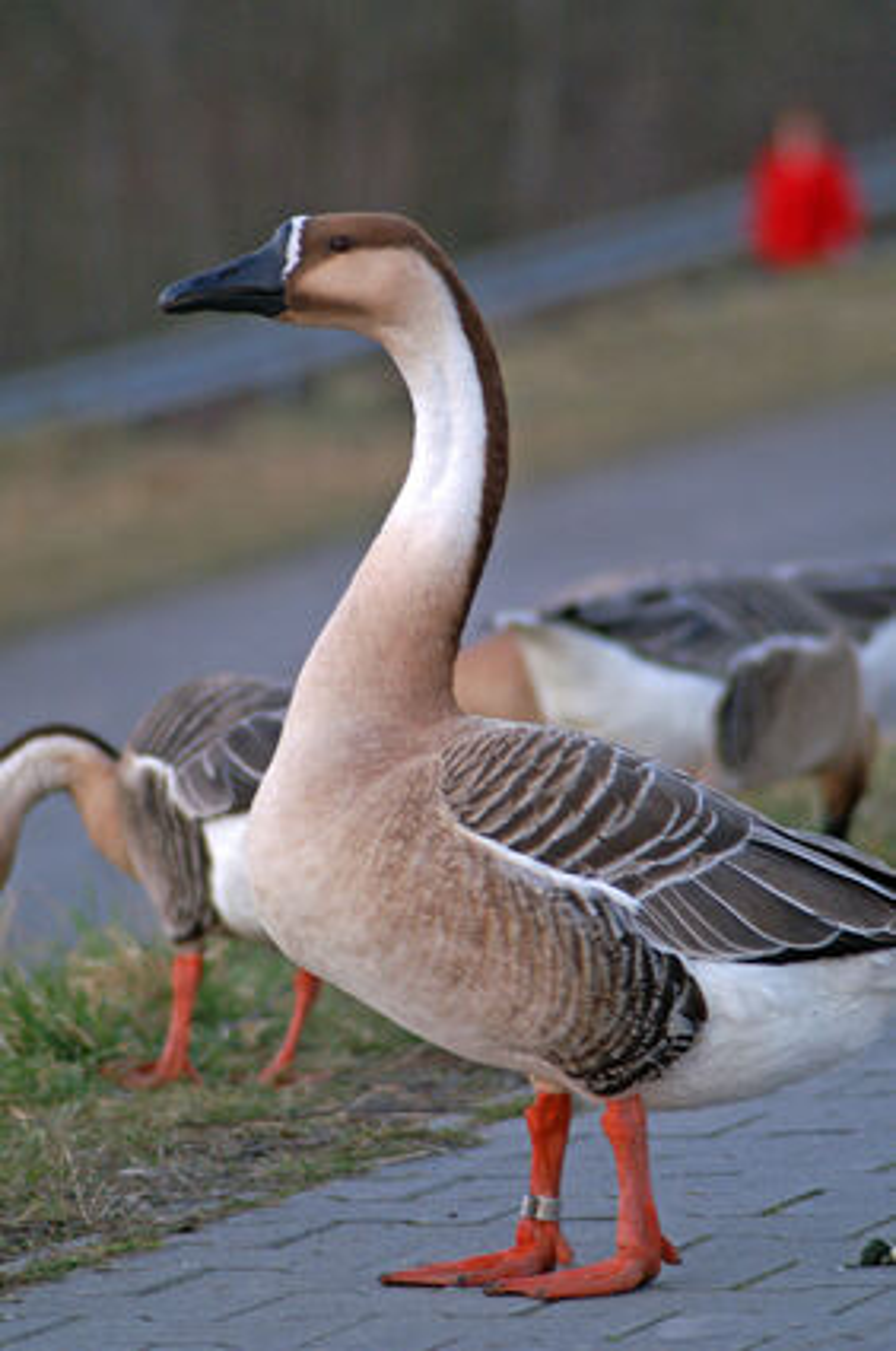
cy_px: 676
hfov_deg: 4.6
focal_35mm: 300
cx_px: 448
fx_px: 11236
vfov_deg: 6.9
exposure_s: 1/90
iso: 400
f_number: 5.6
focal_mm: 200
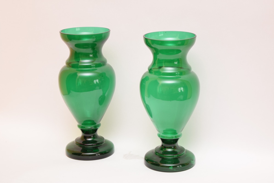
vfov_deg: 16.6
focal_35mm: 82
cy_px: 92
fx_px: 628
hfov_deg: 24.6
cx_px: 137
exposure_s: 1/80
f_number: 5.6
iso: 800
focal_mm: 55
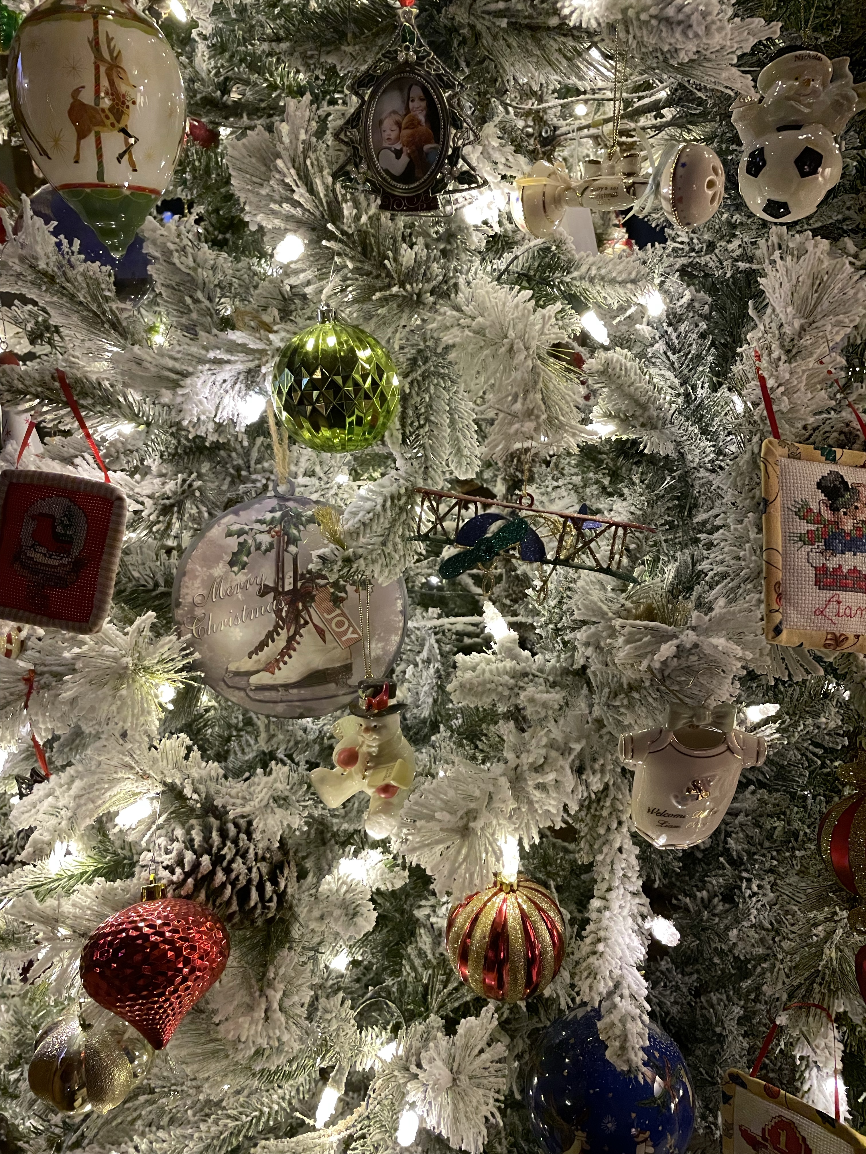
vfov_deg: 67.3
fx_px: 867
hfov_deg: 53.1
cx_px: 433
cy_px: 577
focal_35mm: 26
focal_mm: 4.2
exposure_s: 1/30
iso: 500
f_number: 1.6
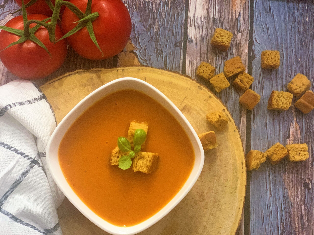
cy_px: 118
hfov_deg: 36.8
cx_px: 157
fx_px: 472
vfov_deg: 28.0
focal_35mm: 52
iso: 400
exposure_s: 1/50
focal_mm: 6
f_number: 2.4
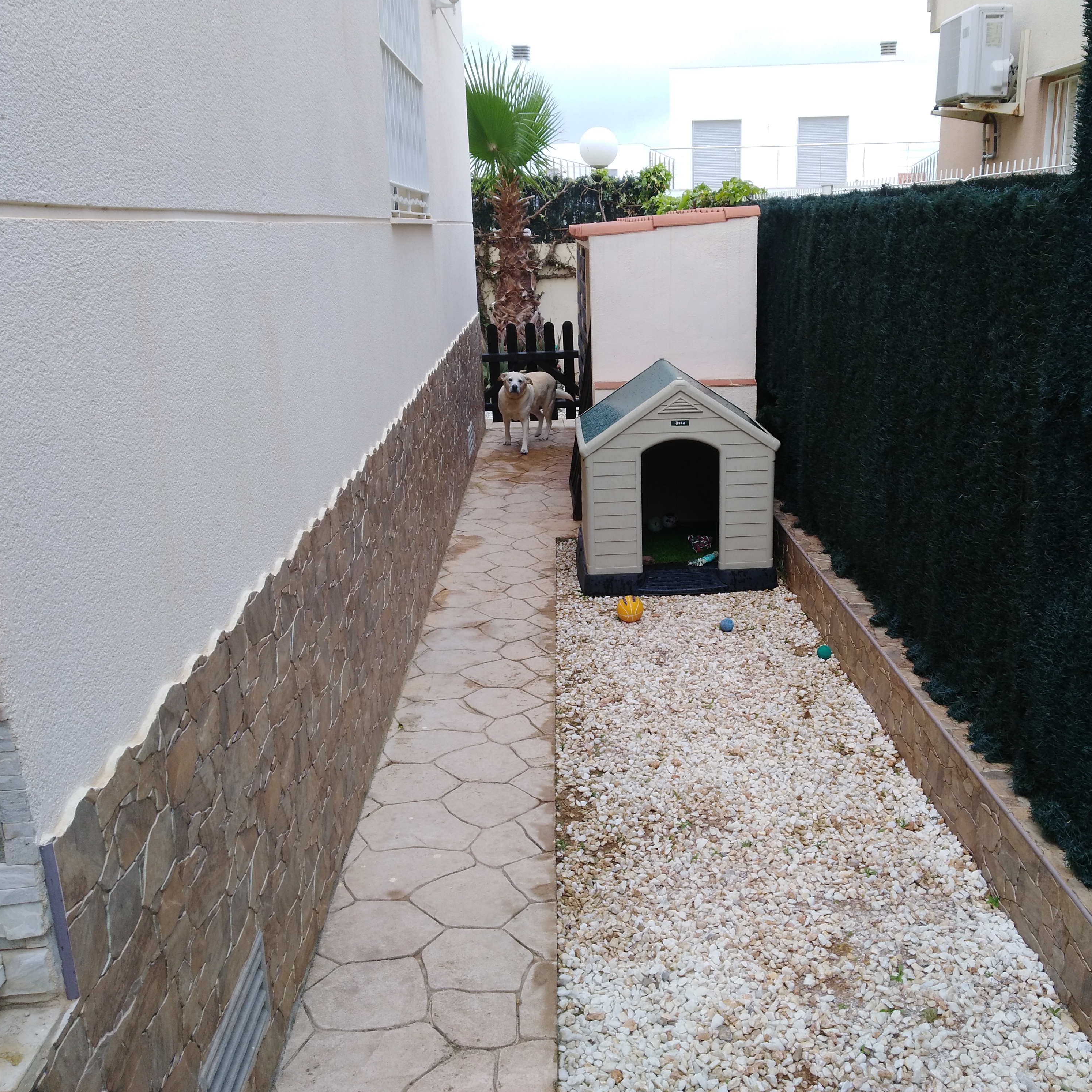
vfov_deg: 52.5
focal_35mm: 31
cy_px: 544
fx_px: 1106
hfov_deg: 52.3
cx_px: 640
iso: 100
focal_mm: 3.83
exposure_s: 1/259
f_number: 2.2
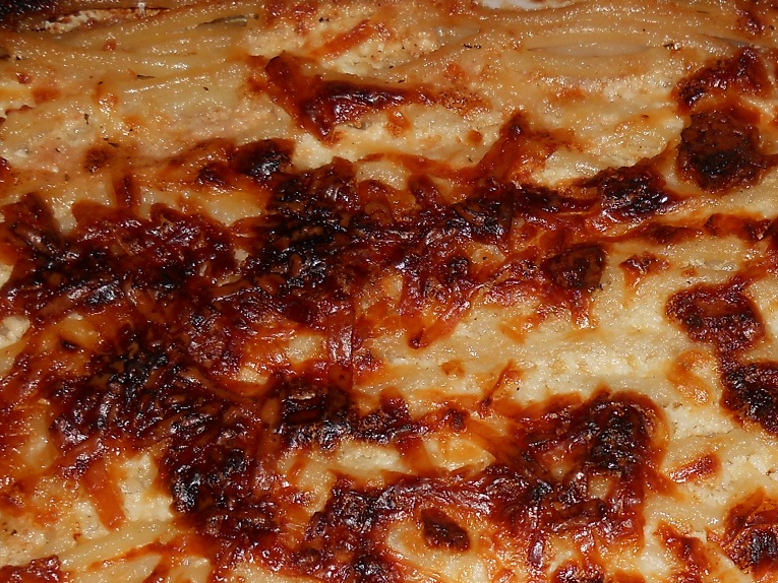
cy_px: 399
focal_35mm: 77
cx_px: 566
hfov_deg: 25.1
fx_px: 1731
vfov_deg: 19.1
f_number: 5.5
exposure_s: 1/30
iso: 80
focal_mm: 6.72
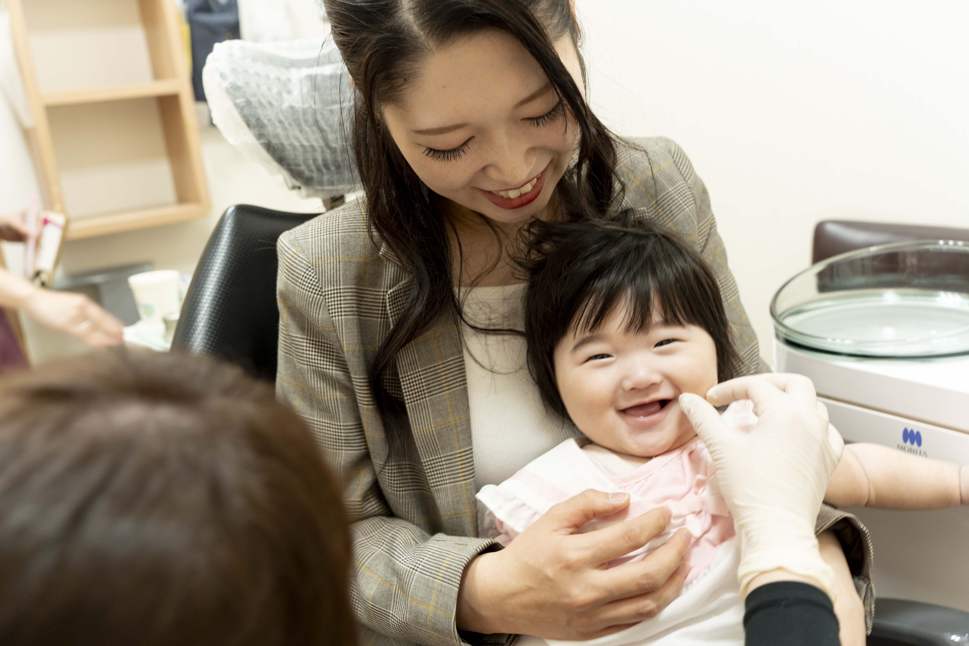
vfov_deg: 38.9
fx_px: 915
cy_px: 323
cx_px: 484
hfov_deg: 55.8
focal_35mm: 34
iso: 1000
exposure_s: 1/100
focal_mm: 34
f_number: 4.5
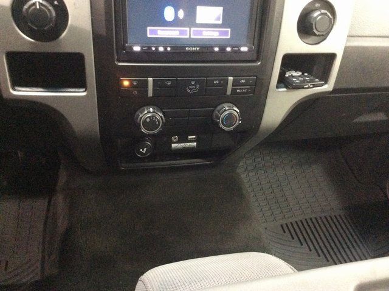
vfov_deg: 44.1
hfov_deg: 56.9
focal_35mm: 32
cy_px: 146
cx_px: 194
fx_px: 359
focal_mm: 3.3
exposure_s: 1/15
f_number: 2.4
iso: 640
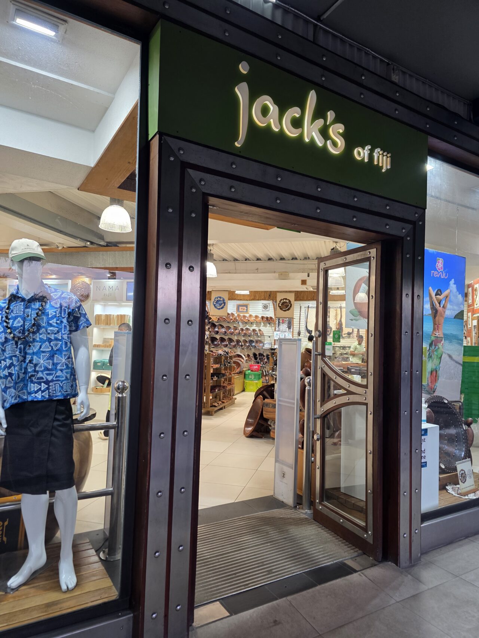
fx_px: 424
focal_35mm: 23
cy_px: 319
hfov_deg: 58.9
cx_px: 240
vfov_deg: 73.9
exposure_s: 1/100
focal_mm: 6.3
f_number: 1.7
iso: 160
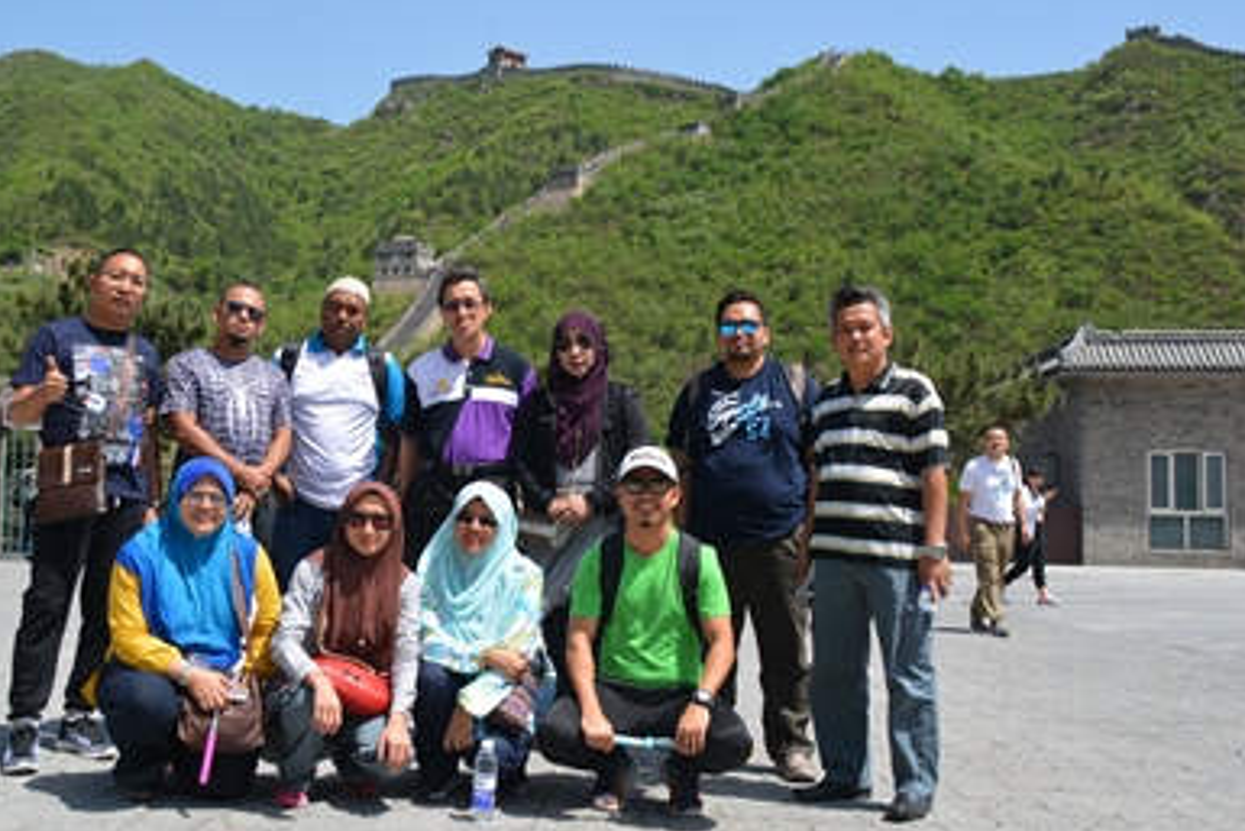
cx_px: 530
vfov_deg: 30.8
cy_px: 396
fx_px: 1508
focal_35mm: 44
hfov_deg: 44.7
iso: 125
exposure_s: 1/250
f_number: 8
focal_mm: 25
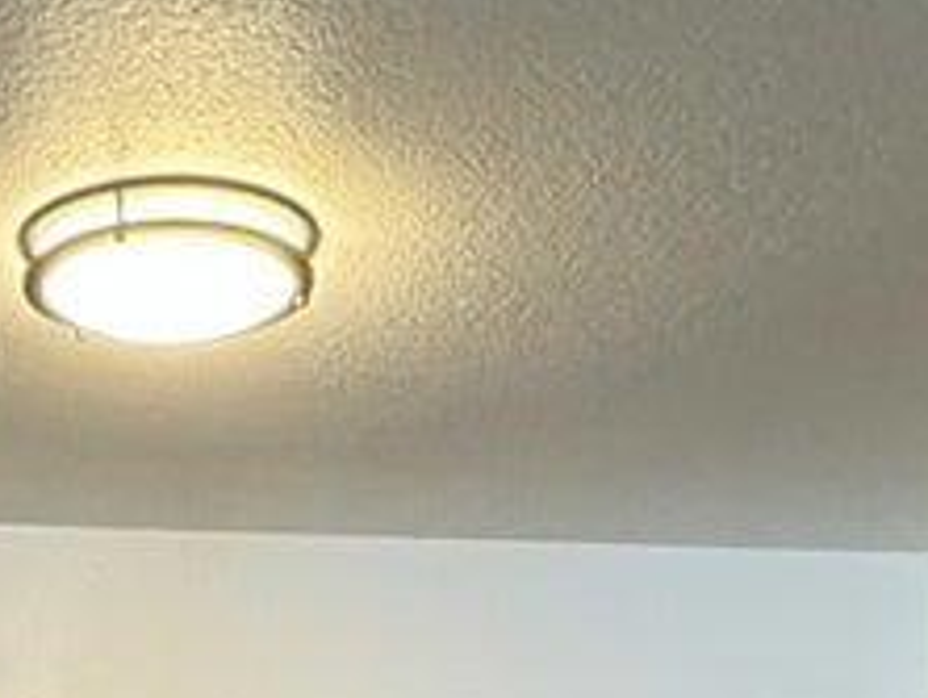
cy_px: 1459
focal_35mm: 86
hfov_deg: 22.1
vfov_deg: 14.1
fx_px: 2308
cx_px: 56
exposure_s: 1/60
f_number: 2.2
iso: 400
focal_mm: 2.22
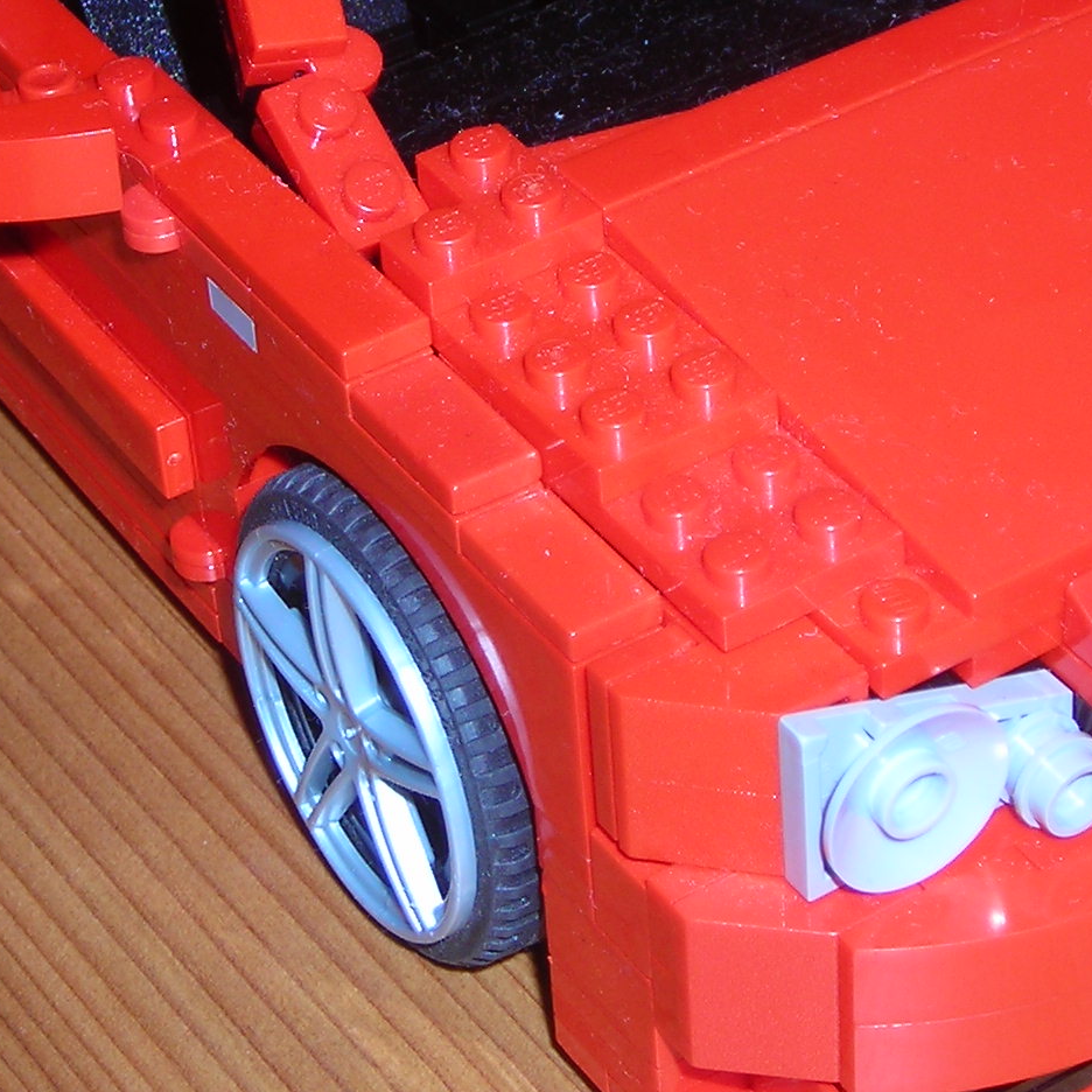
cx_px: 638
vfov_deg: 15.1
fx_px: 4104
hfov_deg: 15.1
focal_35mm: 115
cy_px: 257
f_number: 3.4
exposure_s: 1/60.1
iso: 50
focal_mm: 7.8
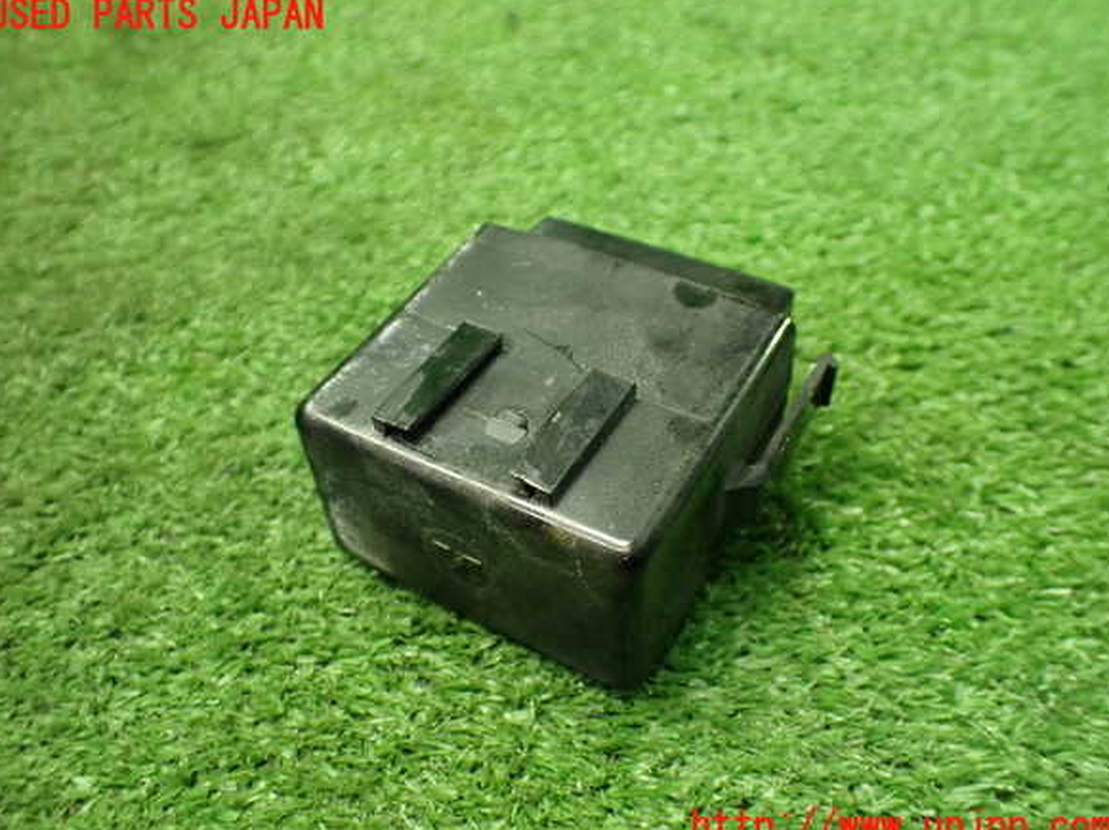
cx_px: 550
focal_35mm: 31
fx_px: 993
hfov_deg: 58.4
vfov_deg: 45.4
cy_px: 422
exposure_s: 1/80
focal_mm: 5.4
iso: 800
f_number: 2.3
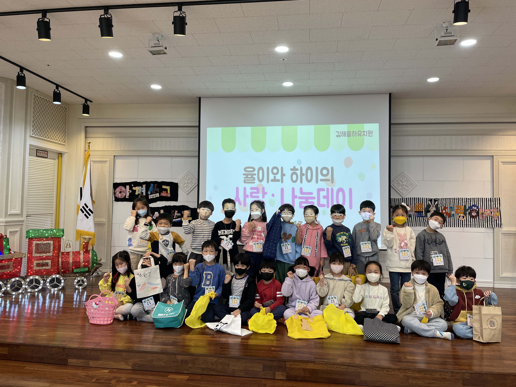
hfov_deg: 67.3
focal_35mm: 26
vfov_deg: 53.1
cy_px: 194
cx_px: 258
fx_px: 388
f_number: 1.6
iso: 80
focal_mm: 4.2
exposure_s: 1/120
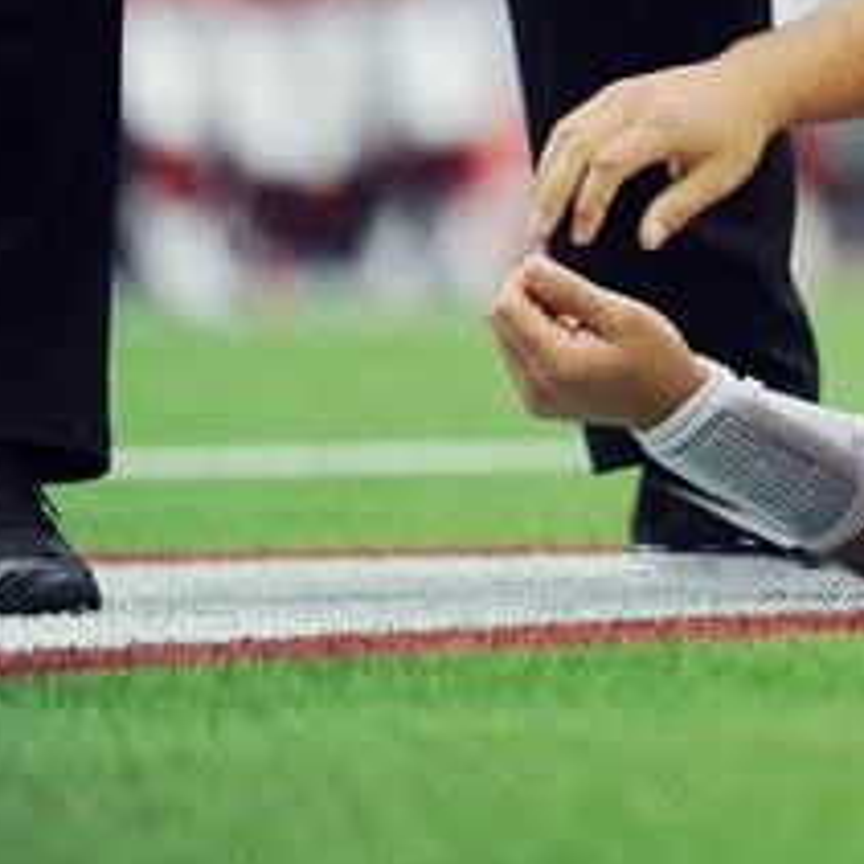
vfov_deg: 3.3
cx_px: 1167
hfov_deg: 3.3
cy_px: 23
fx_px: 14797
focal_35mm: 524
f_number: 2.8
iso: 1600
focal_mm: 200
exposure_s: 1/1600
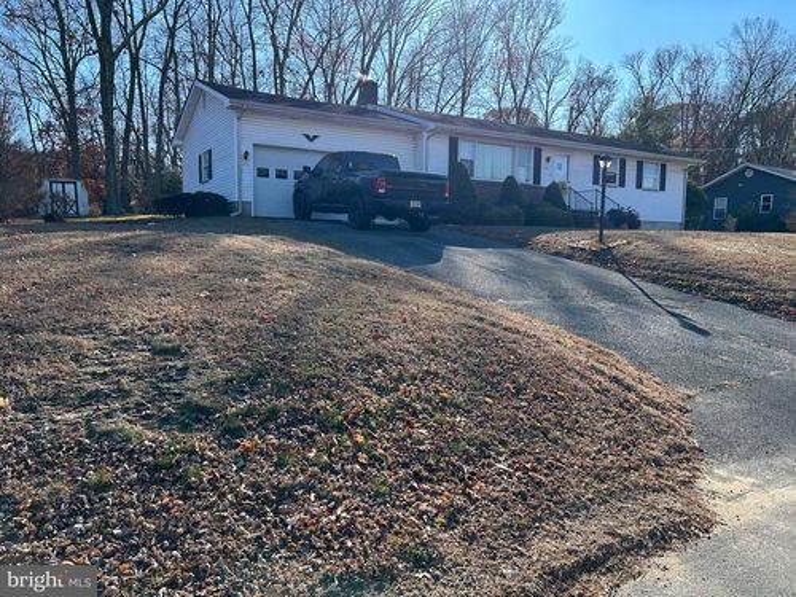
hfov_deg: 67.3
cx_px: 398
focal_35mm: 26
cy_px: 298
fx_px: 598
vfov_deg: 53.1
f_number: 1.5
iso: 50
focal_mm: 5.7
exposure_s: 1/1669
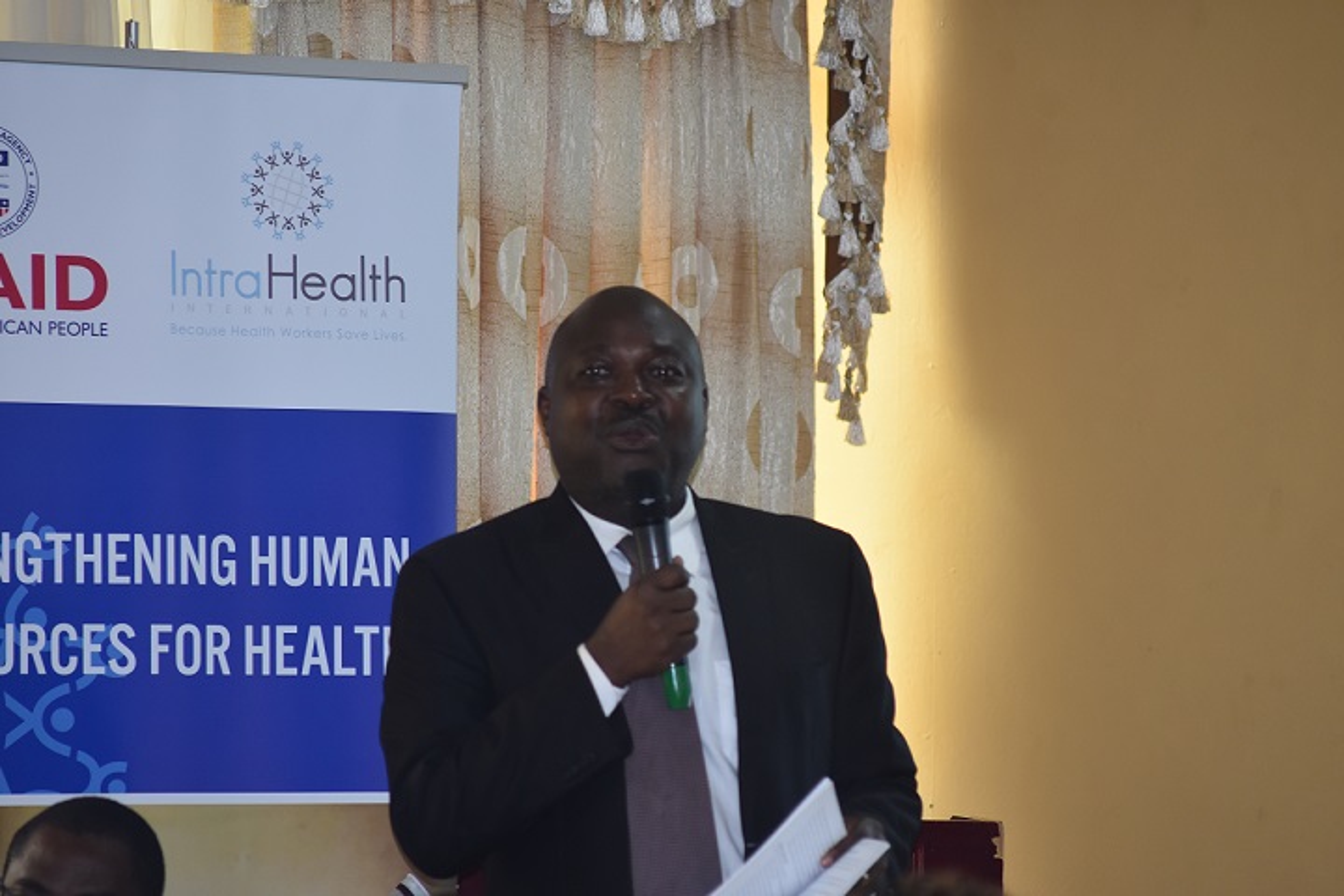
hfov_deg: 8.1
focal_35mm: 255
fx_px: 9519
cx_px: 672
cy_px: 448
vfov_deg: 5.4
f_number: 4.5
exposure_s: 1/60
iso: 720
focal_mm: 170
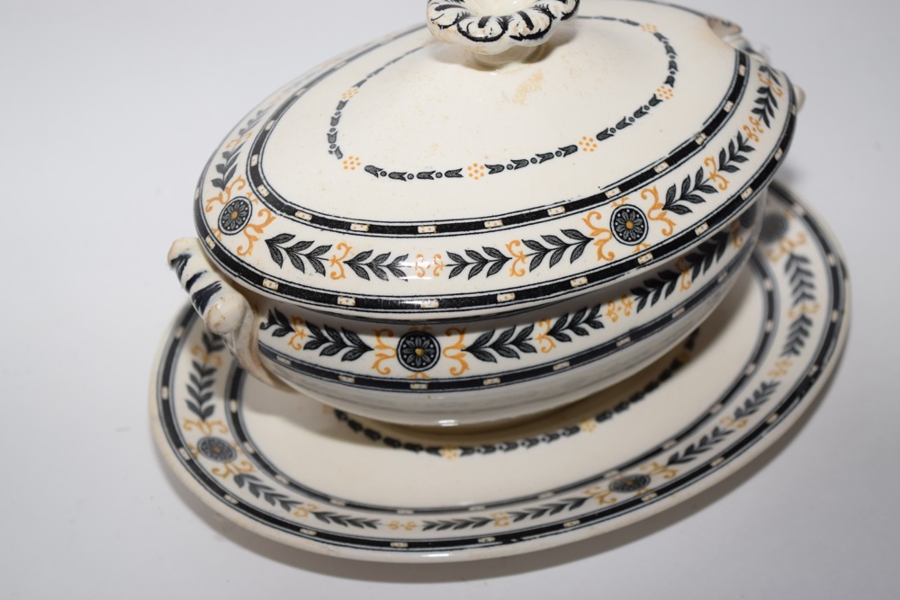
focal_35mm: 82
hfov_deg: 24.6
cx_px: 450
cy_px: 300
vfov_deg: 16.6
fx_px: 2063
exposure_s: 1/60
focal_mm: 55
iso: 160
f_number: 5.6
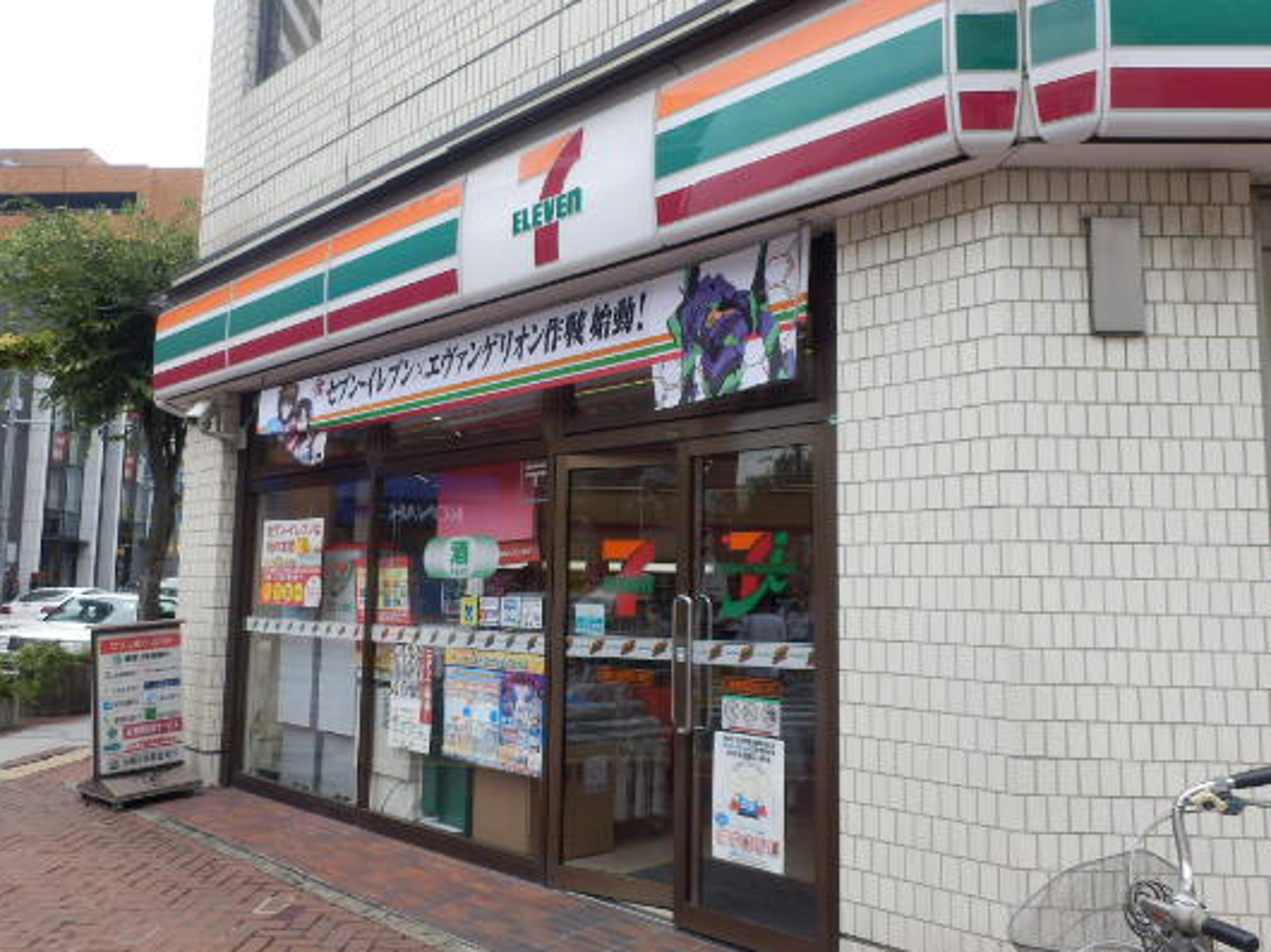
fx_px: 1064
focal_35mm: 29
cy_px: 470
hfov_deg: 61.6
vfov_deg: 48.2
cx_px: 578
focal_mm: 4.2
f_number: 3
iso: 80
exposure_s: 1/320
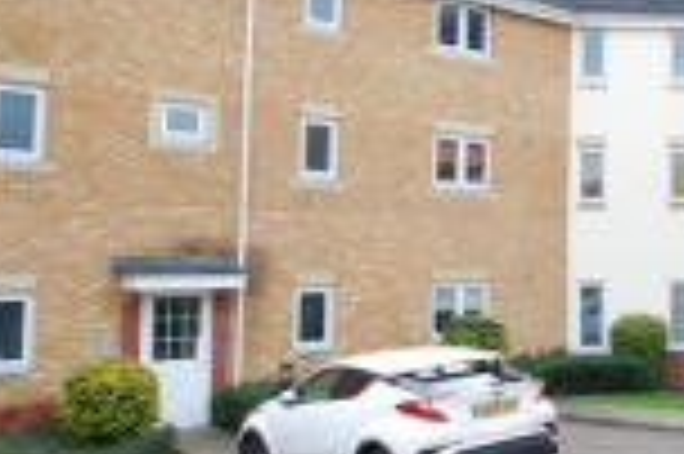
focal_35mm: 47
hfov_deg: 32.9
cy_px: 196
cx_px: 855
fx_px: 892
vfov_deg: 28.6
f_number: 3.5
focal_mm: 10
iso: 100
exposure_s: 1/40
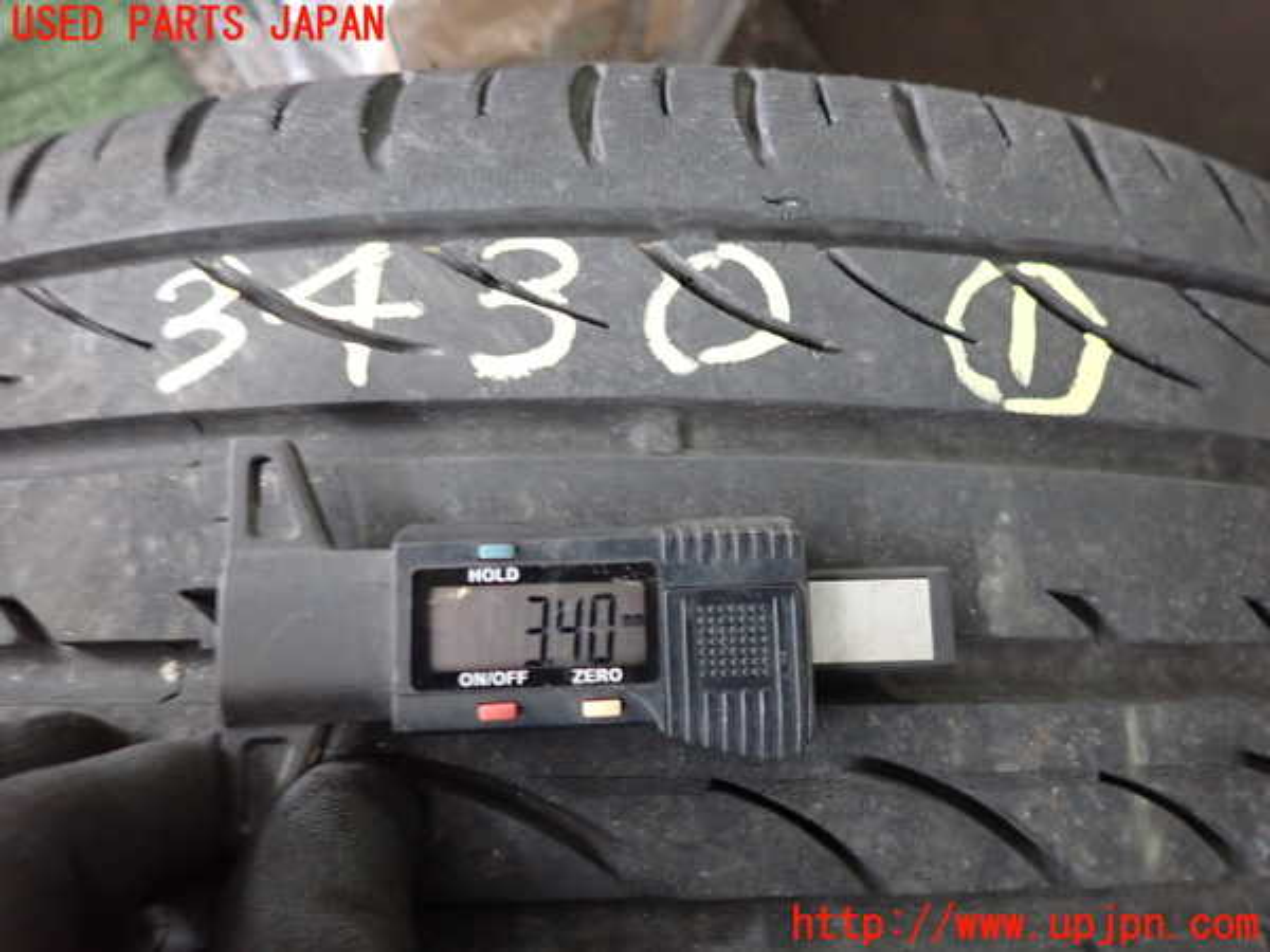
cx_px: 635
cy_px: 476
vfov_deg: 54.9
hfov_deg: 69.4
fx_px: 917
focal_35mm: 25
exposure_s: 1/25
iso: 800
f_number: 2
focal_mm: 4.5
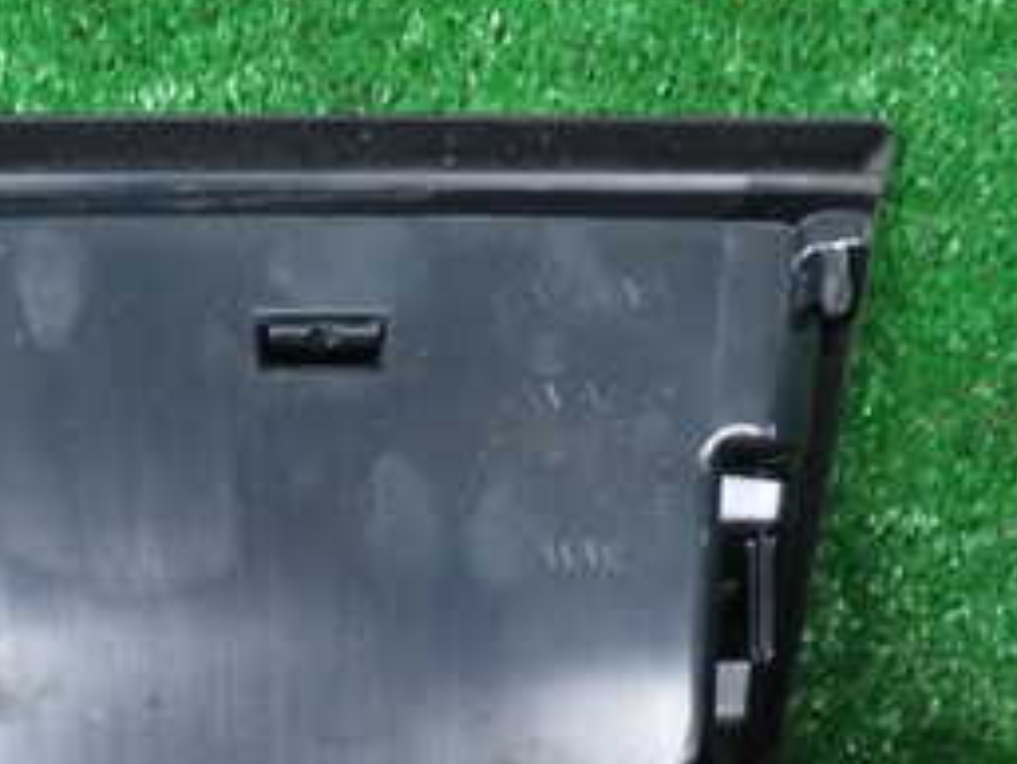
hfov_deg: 27.6
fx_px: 2058
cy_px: 772
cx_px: 348
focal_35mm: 70
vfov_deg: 20.3
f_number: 2.3
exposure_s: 1/20
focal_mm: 5.4
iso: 800
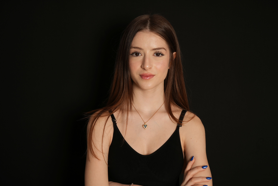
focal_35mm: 52
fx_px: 402
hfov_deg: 38.2
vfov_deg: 26.0
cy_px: 93
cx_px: 139
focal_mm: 52
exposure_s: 1/40
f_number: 13
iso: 100
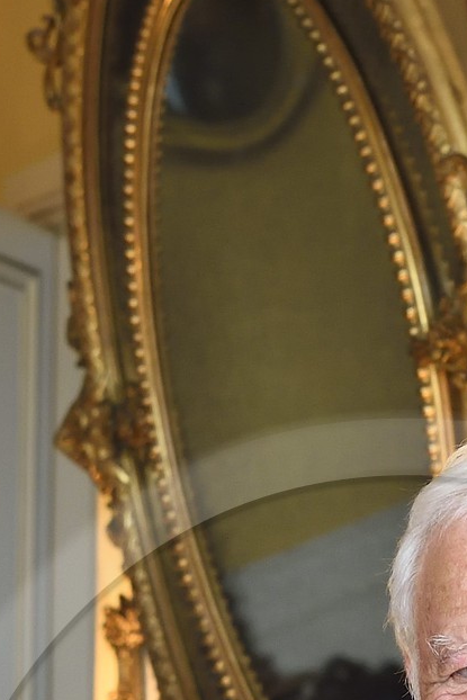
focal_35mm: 193
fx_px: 3753
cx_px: 408
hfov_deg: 7.1
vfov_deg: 10.4
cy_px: 945
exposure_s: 1/40
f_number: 5.6
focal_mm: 50
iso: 1600
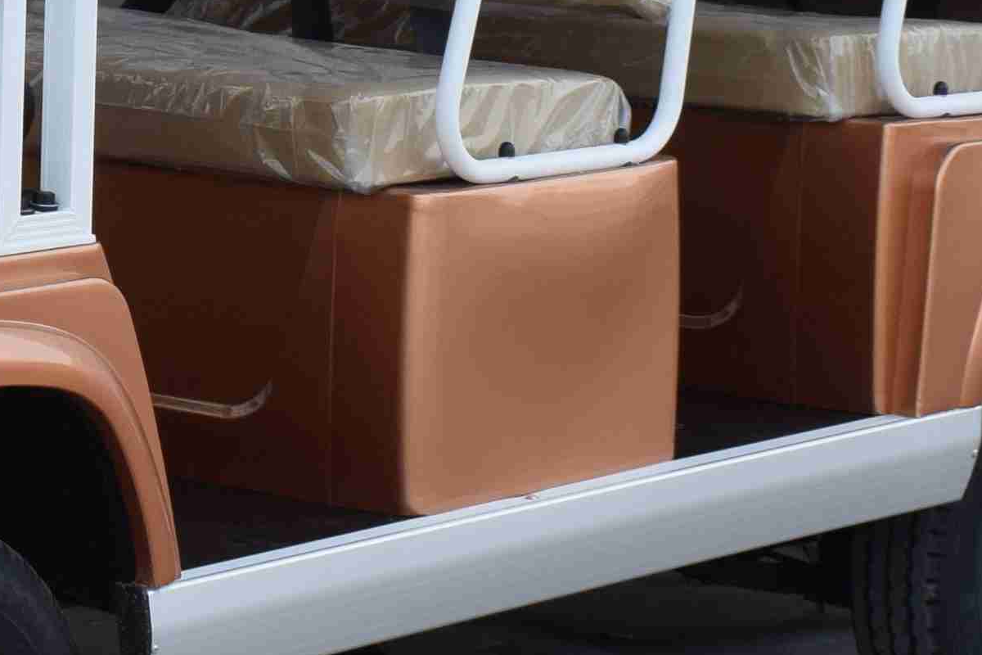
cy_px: -232
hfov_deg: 11.2
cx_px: -133
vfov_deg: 7.5
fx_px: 4910
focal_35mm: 180
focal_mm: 24
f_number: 8
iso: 320
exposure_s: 1/250
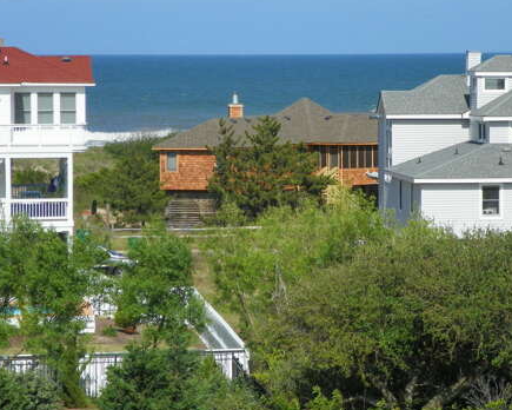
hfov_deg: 9.2
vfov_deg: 7.4
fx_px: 3182
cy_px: 153
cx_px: 317
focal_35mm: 210
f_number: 5.6
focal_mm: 24.3
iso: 64
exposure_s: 1/640
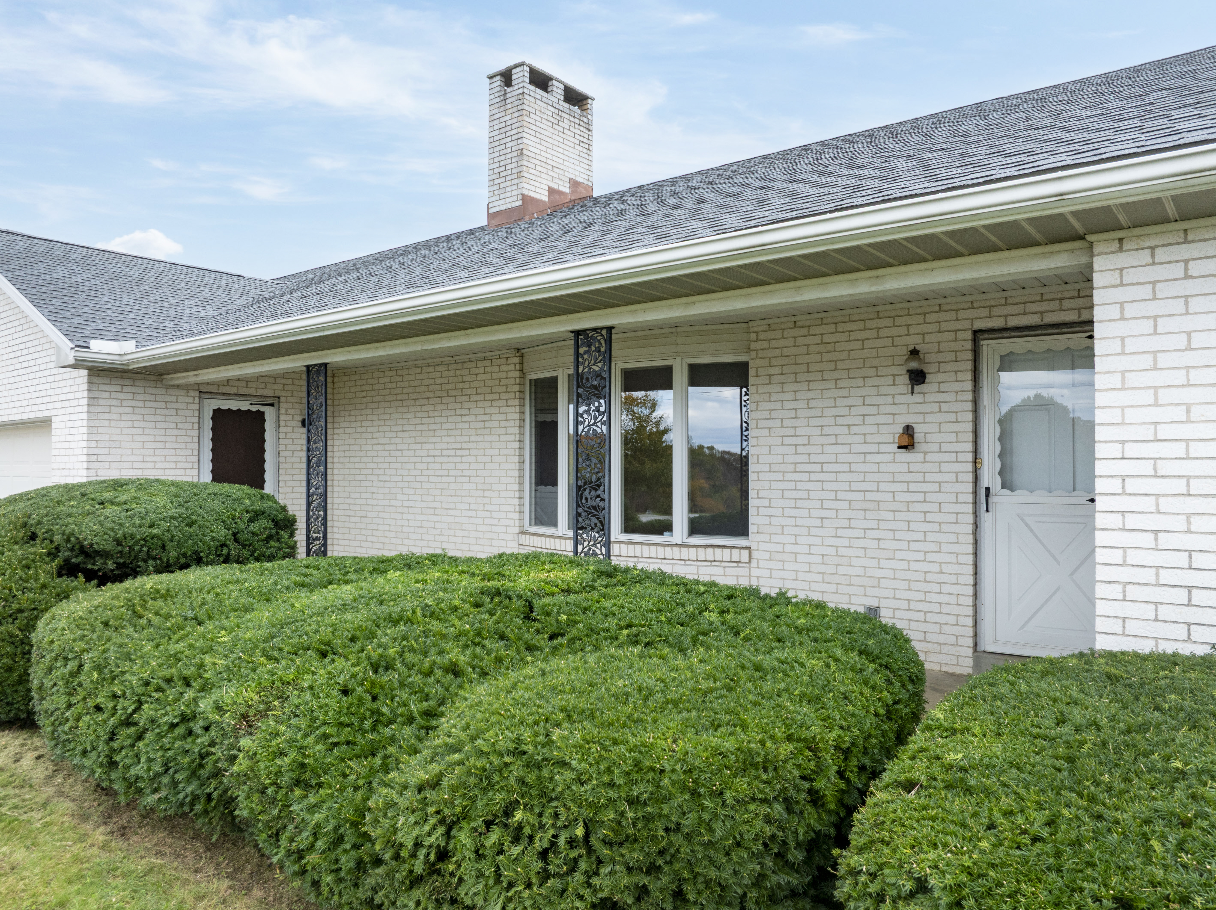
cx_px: 608
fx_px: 843
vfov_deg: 56.8
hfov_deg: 71.6
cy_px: 455
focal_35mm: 24
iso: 100
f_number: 7.1
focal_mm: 12.29
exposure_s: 1/100
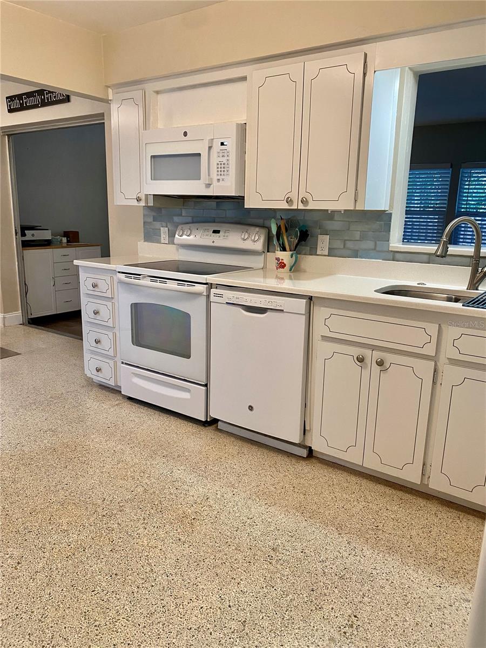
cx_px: 243
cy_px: 324
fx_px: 487
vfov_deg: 67.3
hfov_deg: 53.1
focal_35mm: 26
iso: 160
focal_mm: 4.25
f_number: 1.8
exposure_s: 1/60
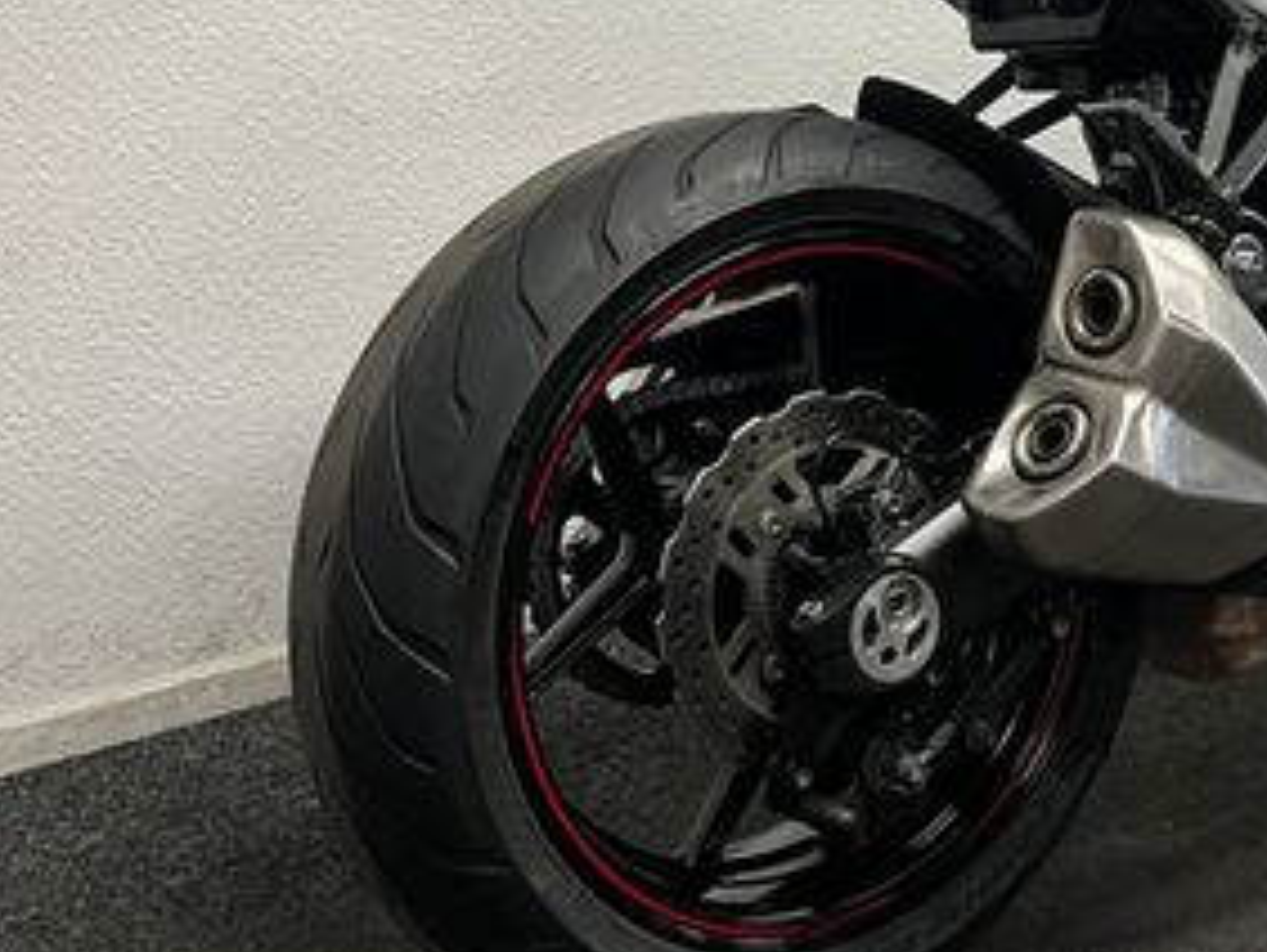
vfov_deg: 24.2
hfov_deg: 31.4
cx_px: 1101
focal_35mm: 59
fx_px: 2161
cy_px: 121
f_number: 1.6
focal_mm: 5.1
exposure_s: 1/50
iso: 80
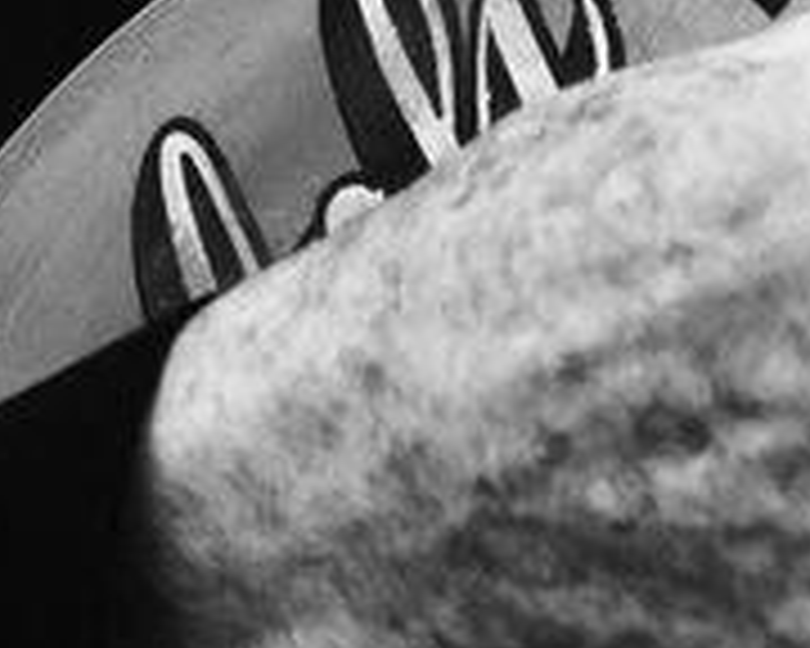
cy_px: -207
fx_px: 2134
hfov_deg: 19.5
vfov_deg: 16.3
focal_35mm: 89
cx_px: 1098
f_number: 2.2
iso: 32
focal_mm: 4.15
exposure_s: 1/40
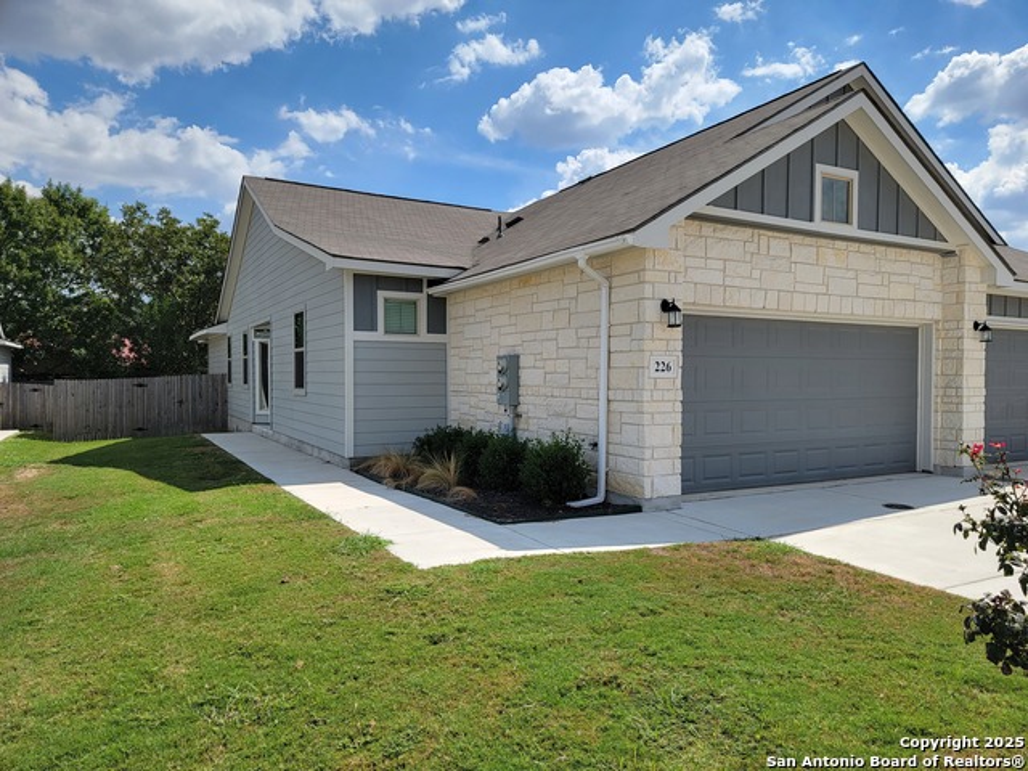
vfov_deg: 56.8
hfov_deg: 71.6
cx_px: 514
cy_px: 386
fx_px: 713
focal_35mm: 24
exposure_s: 1/1307
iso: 16
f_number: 1.8
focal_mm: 6.7
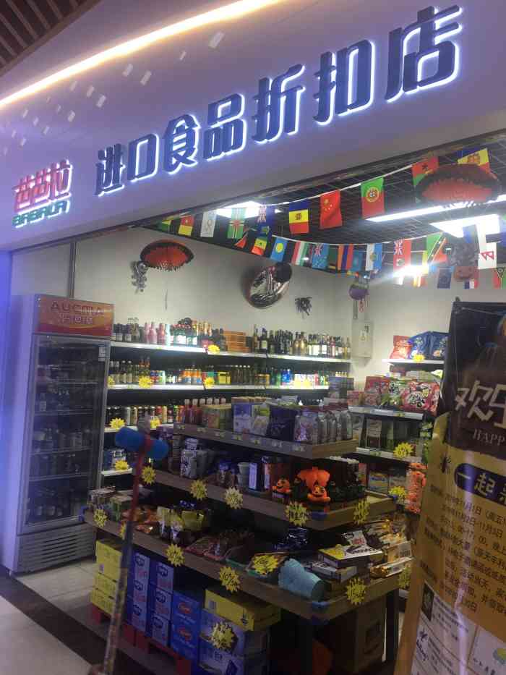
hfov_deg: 48.2
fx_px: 565
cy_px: 338
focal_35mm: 29
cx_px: 253
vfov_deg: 61.7
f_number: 2.2
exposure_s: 1/33
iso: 25
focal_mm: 4.15
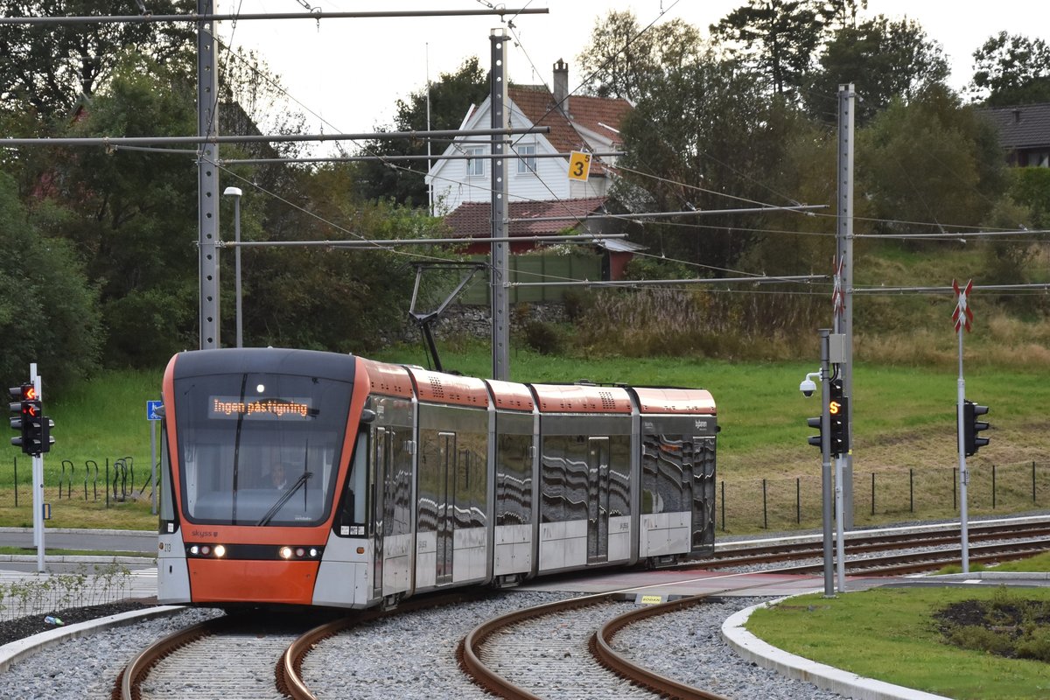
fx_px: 3062
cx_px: 525
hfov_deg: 19.5
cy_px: 350
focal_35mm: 105
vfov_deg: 13.0
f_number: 5.3
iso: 800
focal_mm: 70
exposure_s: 1/400
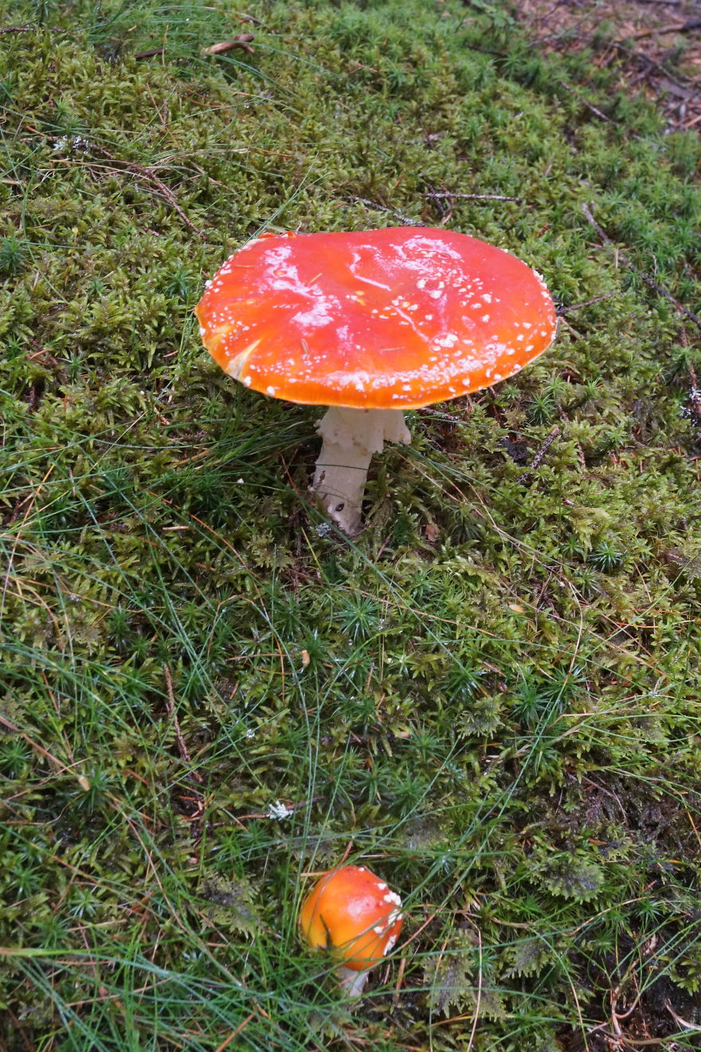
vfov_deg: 37.9
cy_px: 526
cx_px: 350
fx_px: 1534
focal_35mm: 52
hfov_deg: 25.7
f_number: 13
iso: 1250
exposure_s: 1/50
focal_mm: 35
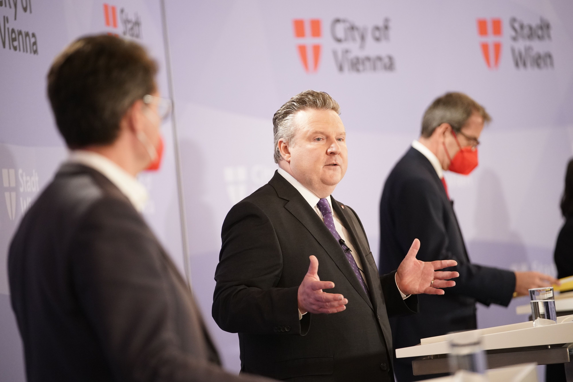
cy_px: 191
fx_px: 2722
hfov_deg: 12.0
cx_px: 286
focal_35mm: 171
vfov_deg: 8.0
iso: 5000
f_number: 2.8
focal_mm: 171
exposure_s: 1/250
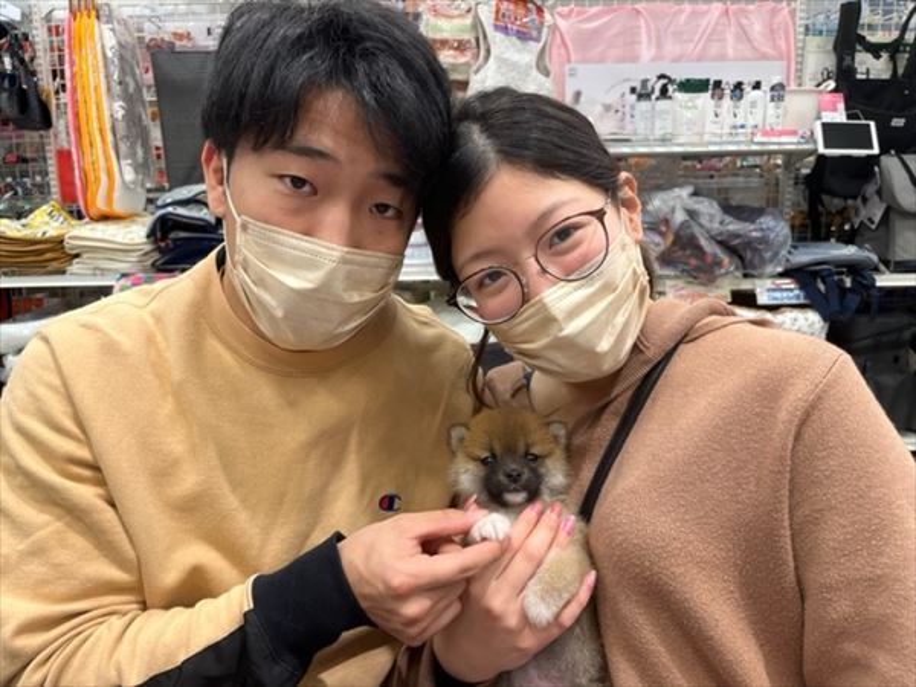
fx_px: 688
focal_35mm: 26
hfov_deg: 67.3
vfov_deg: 53.1
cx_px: 458
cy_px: 344
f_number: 1.6
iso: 100
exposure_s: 1/100
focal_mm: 5.1
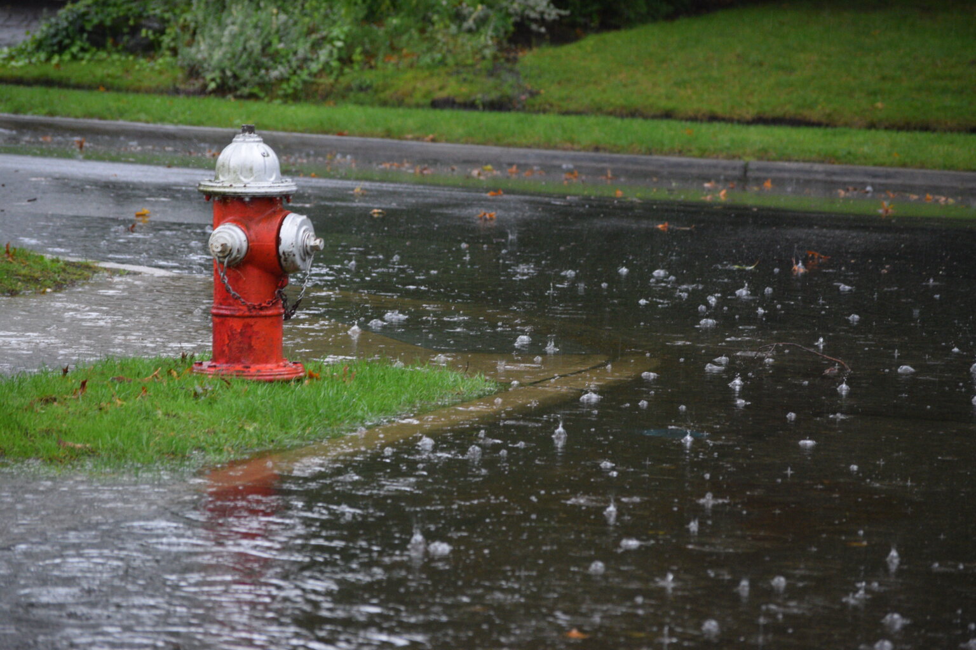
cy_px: 325
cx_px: 488
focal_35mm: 180
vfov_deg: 7.6
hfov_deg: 11.4
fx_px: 4880
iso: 1800
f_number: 4.8
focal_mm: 120
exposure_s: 1/125
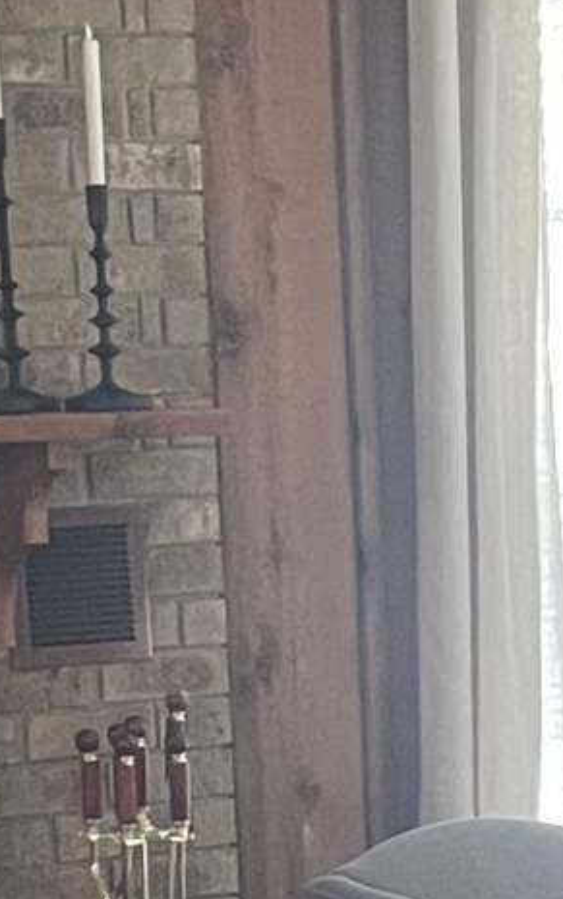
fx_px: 4464
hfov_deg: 7.1
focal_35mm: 182
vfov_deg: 11.3
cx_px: 902
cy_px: 1061
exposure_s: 1/60
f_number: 1.6
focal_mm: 4.2
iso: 400
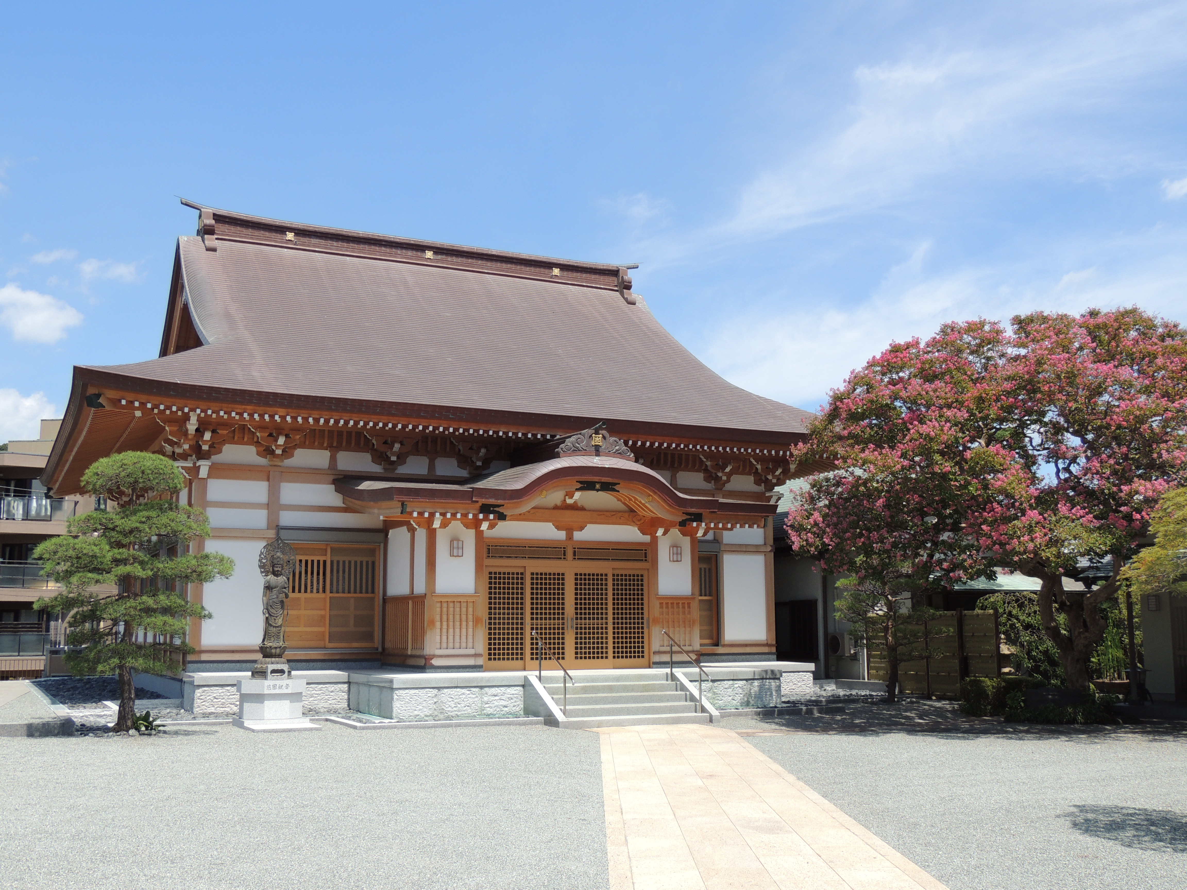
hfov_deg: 52.6
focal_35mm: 35
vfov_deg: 40.7
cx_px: 594
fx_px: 1200
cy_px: 445
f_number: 3.3
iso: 100
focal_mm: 6.2
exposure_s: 1/1000
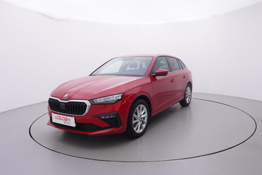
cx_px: 143
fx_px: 186
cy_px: 87
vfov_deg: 50.4
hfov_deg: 70.1
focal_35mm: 26
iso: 200
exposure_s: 1/80
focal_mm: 15
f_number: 5
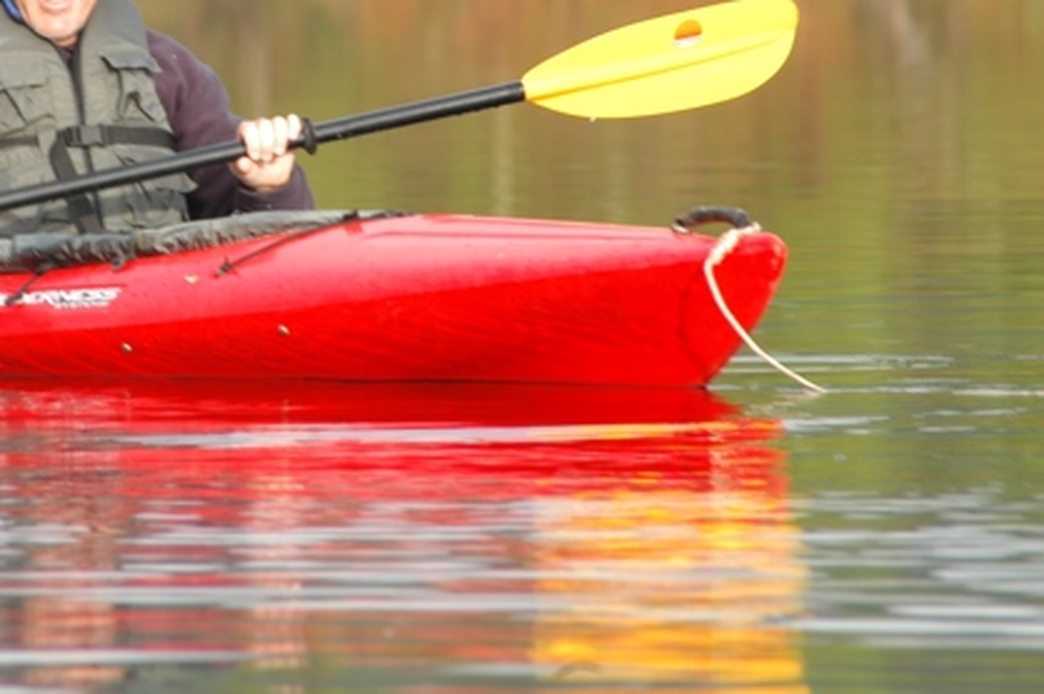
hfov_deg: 3.5
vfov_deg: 2.3
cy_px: 90
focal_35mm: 593
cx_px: 145
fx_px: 17183
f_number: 11
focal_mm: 220
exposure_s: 1/60
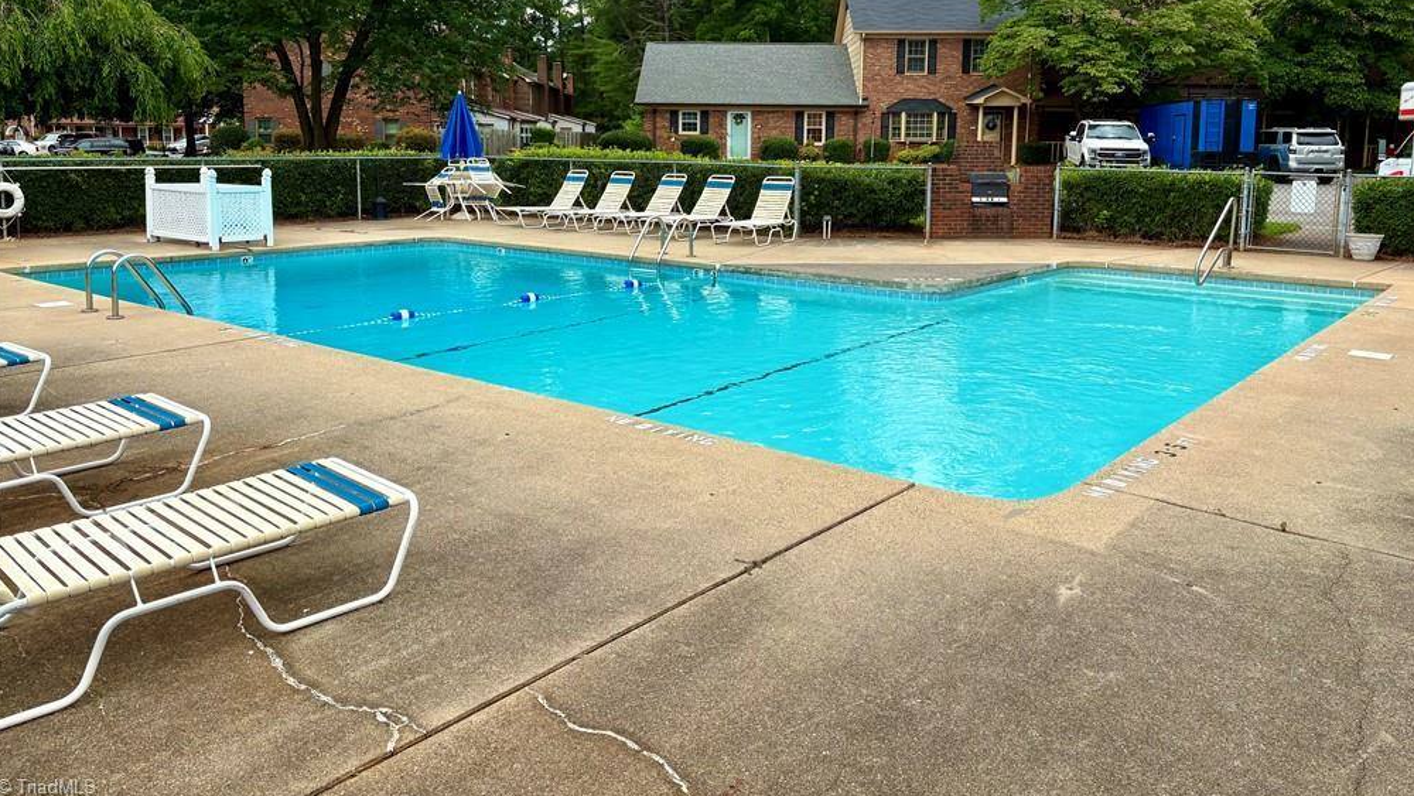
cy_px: 257
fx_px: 1088
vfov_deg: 39.7
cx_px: 718
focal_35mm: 29
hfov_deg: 66.1
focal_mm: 5.96
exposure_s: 1/2538
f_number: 1.6
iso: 50
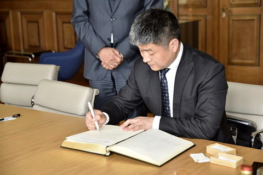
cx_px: 132
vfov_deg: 19.5
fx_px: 511
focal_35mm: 70
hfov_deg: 28.8
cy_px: 88
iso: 800
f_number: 4.5
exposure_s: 1/80
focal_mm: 70
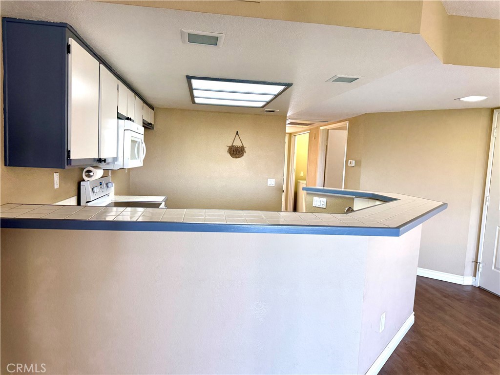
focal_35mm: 24
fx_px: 347
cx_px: 250
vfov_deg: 56.8
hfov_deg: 71.6
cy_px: 188
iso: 250
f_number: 1.78
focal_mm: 6.76
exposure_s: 1/120
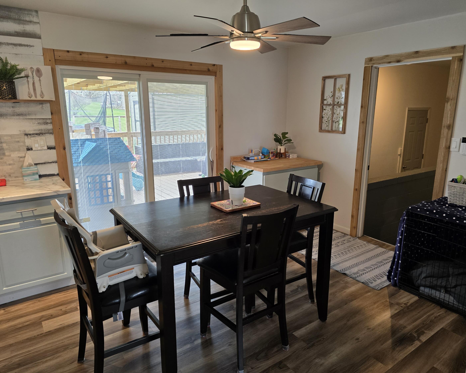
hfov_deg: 70.3
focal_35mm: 24
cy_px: 187
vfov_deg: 58.8
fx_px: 331
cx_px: 231
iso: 160
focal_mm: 6.3
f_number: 1.7
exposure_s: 1/120
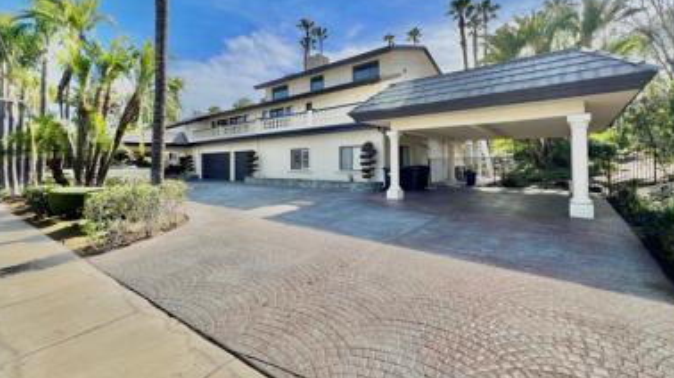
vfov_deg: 70.0
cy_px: 160
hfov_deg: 103.0
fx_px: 268
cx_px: 339
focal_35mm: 15
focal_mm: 1.57
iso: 32
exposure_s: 1/1727
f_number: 1.8
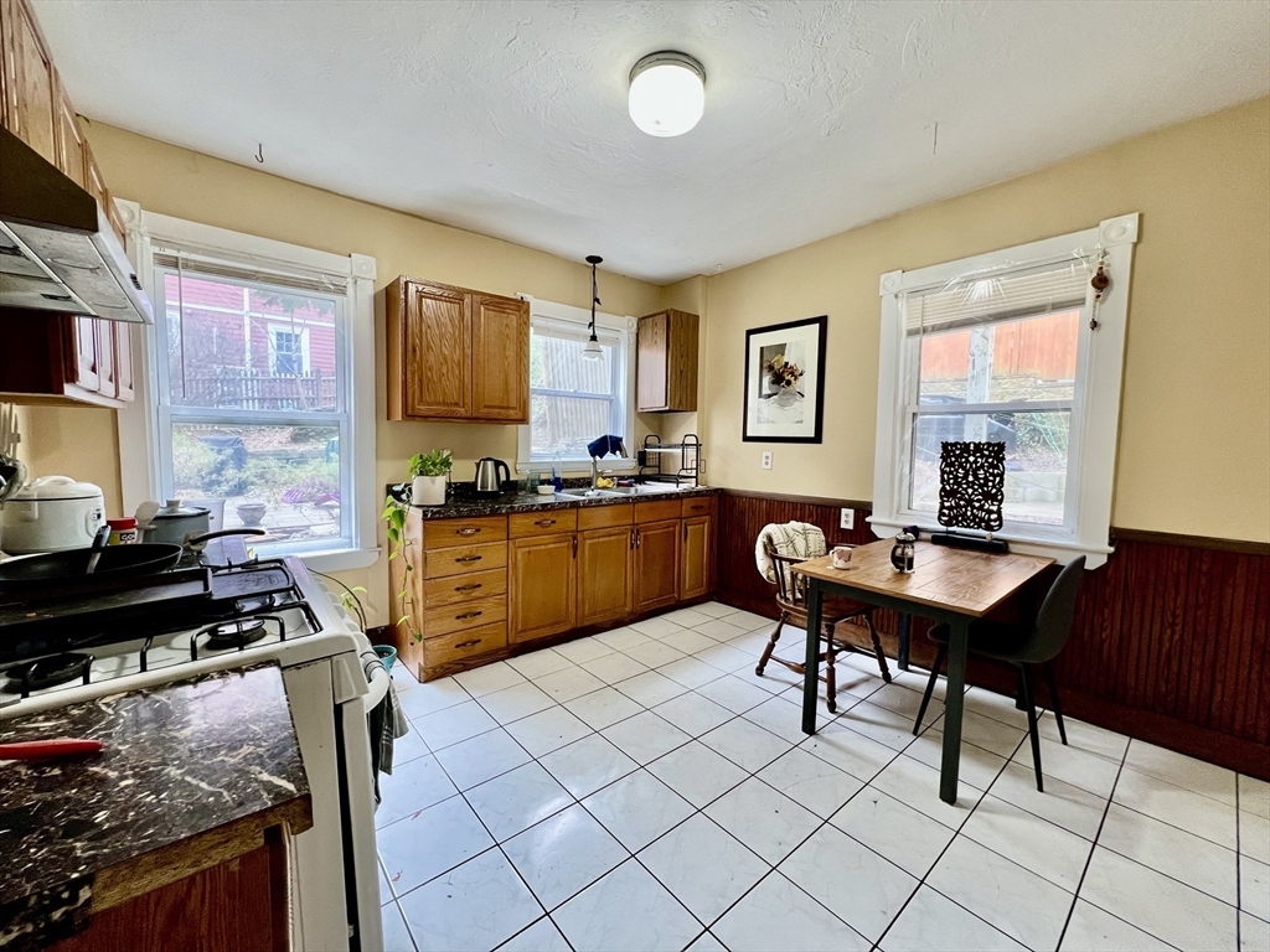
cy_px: 476
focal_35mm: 13
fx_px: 477
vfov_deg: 89.9
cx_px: 635
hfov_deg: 106.2
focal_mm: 1.57
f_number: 1.8
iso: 250
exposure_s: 1/99
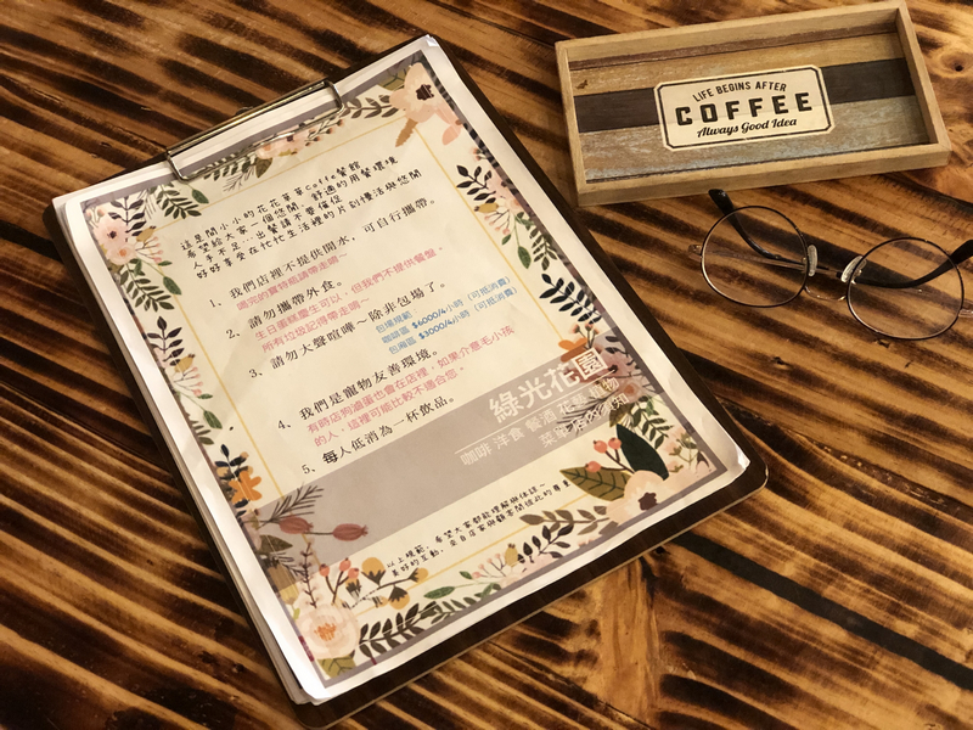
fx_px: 1602
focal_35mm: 57
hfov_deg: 33.8
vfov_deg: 25.7
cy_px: 365
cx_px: 486
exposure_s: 1/30
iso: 320
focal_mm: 6.6
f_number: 2.8
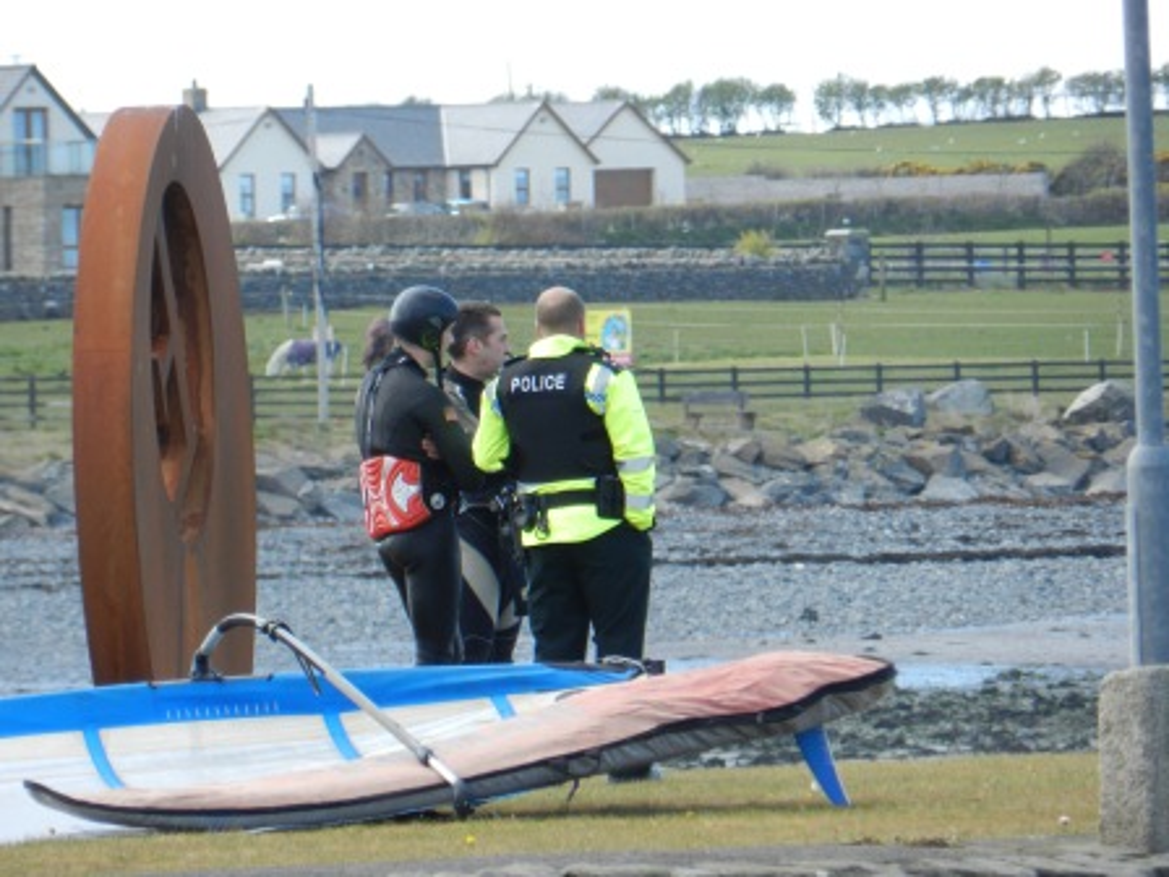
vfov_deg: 2.2
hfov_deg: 3.0
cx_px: 584
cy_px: 438
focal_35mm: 669
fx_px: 22592
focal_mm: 118.9
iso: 160
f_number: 5.7
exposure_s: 1/200
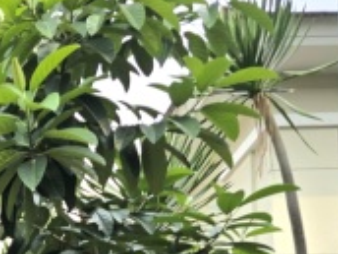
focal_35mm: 82
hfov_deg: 21.0
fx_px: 801
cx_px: -133
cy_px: 435
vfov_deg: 15.8
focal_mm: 6.3
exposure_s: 1/3333
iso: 80
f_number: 1.7
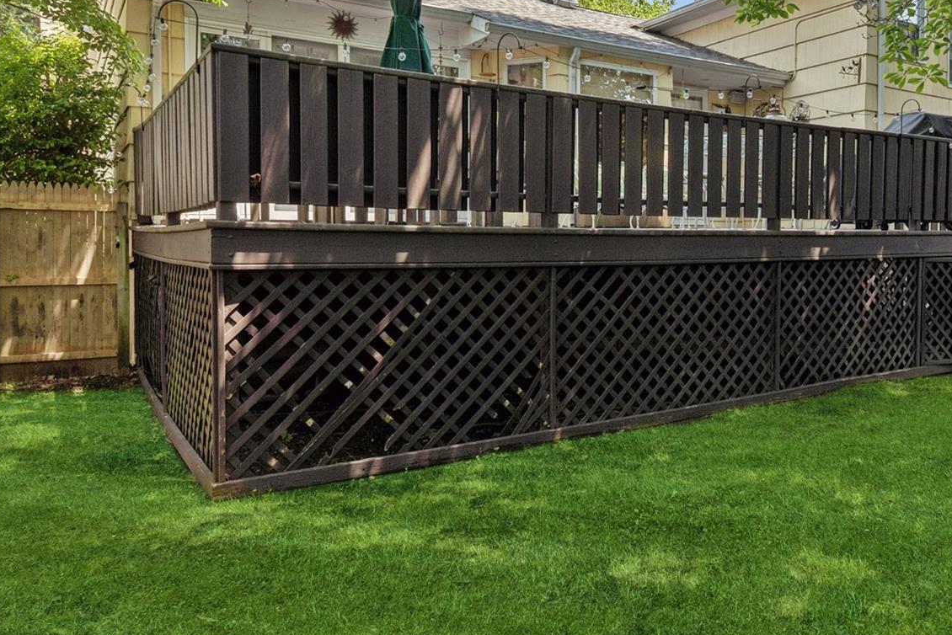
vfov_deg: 44.2
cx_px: 666
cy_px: 203
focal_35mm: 29
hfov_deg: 61.4
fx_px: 767
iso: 200
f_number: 9
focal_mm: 16
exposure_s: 1/200
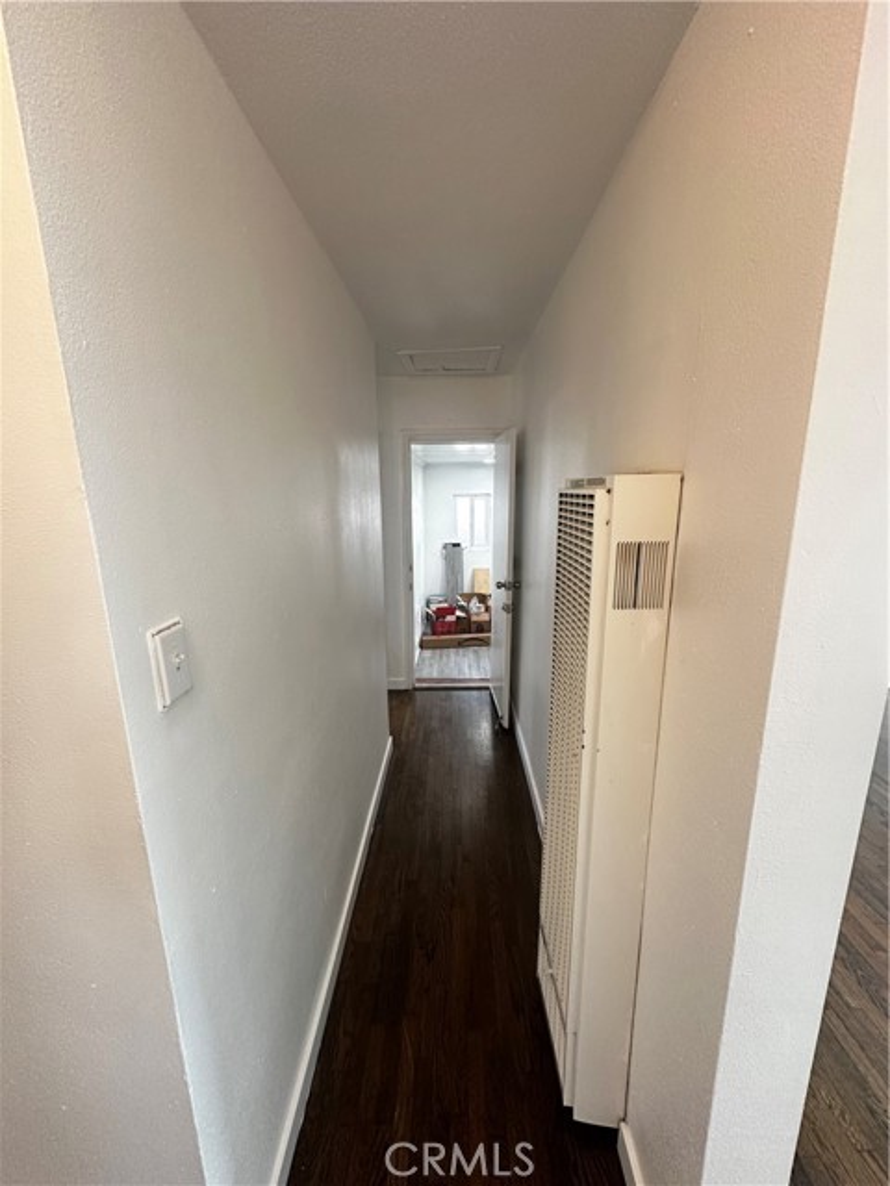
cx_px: 445
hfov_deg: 85.7
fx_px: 480
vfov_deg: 102.1
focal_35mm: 14
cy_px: 593
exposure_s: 1/60
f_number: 2.2
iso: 200
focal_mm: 2.22
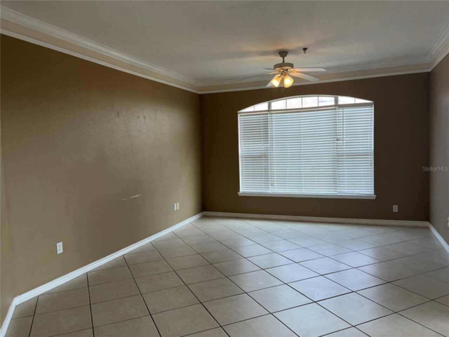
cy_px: 168
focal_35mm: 26
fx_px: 337
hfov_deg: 67.3
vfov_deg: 53.1
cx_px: 224
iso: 40
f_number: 1.6
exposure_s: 1/120
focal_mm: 5.1
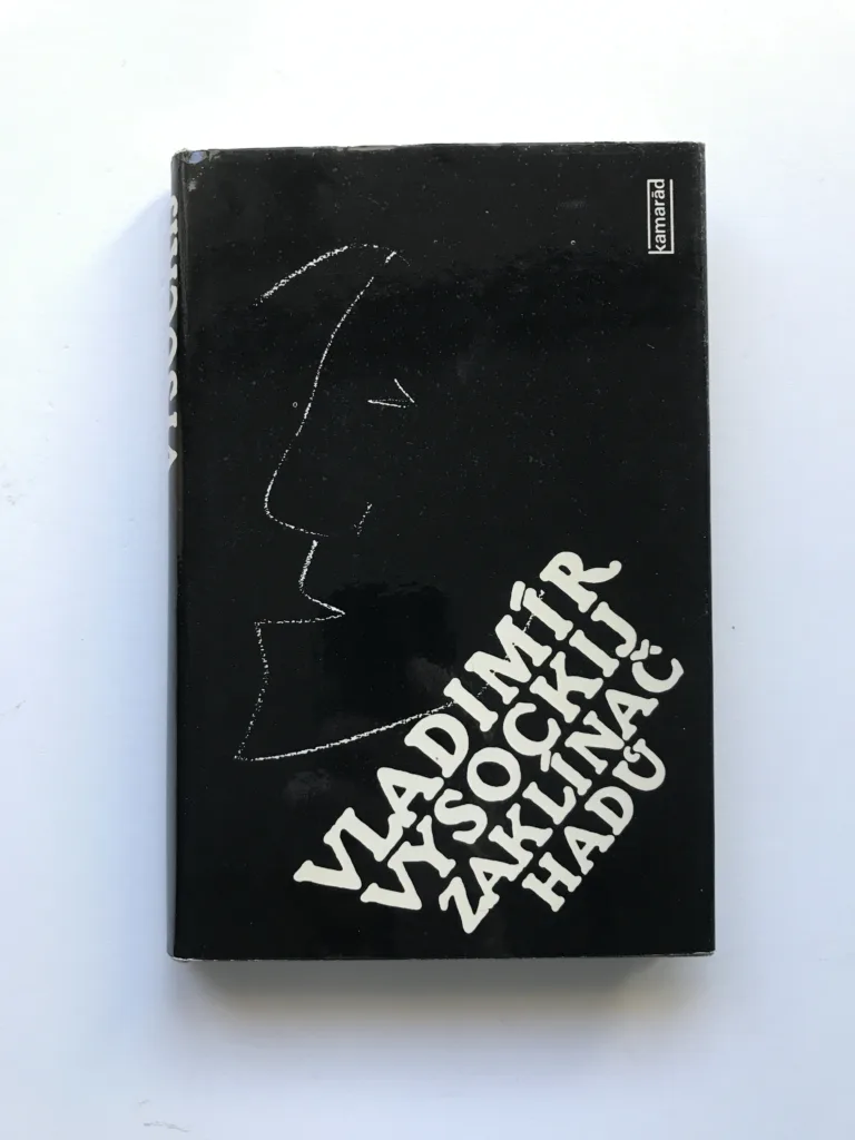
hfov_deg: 49.7
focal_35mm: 28
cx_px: 428
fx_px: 922
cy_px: 570
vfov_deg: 63.4
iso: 32
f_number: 1.8
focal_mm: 3.99
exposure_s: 1/33
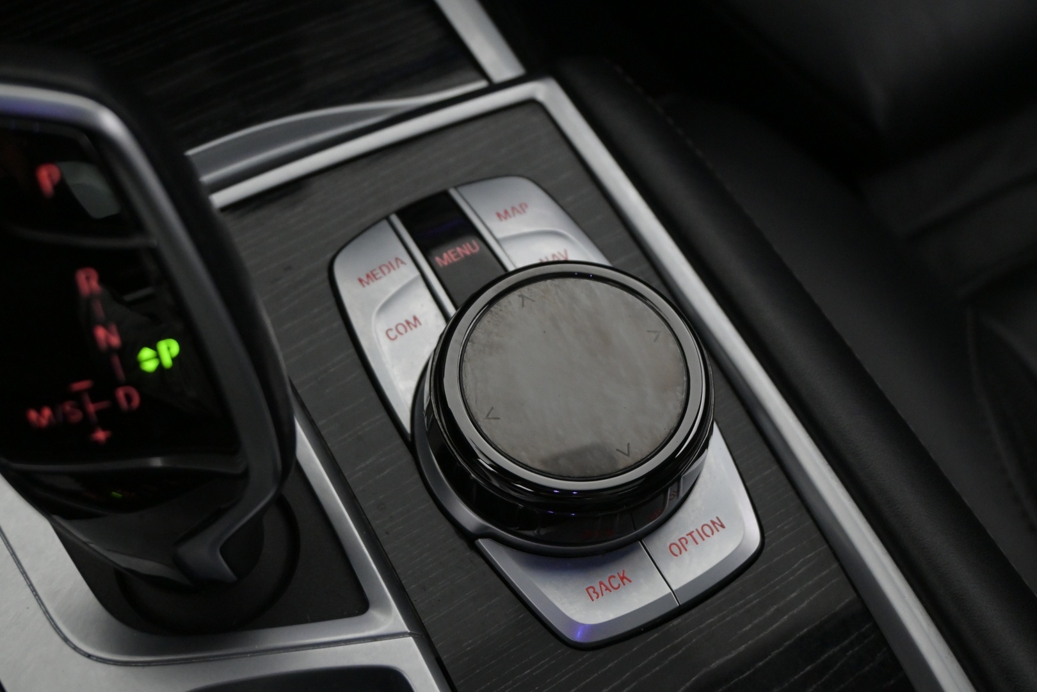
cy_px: 346
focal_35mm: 51
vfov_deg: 26.5
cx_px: 518
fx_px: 1469
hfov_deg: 38.9
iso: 2500
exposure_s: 1/80
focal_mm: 34
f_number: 5
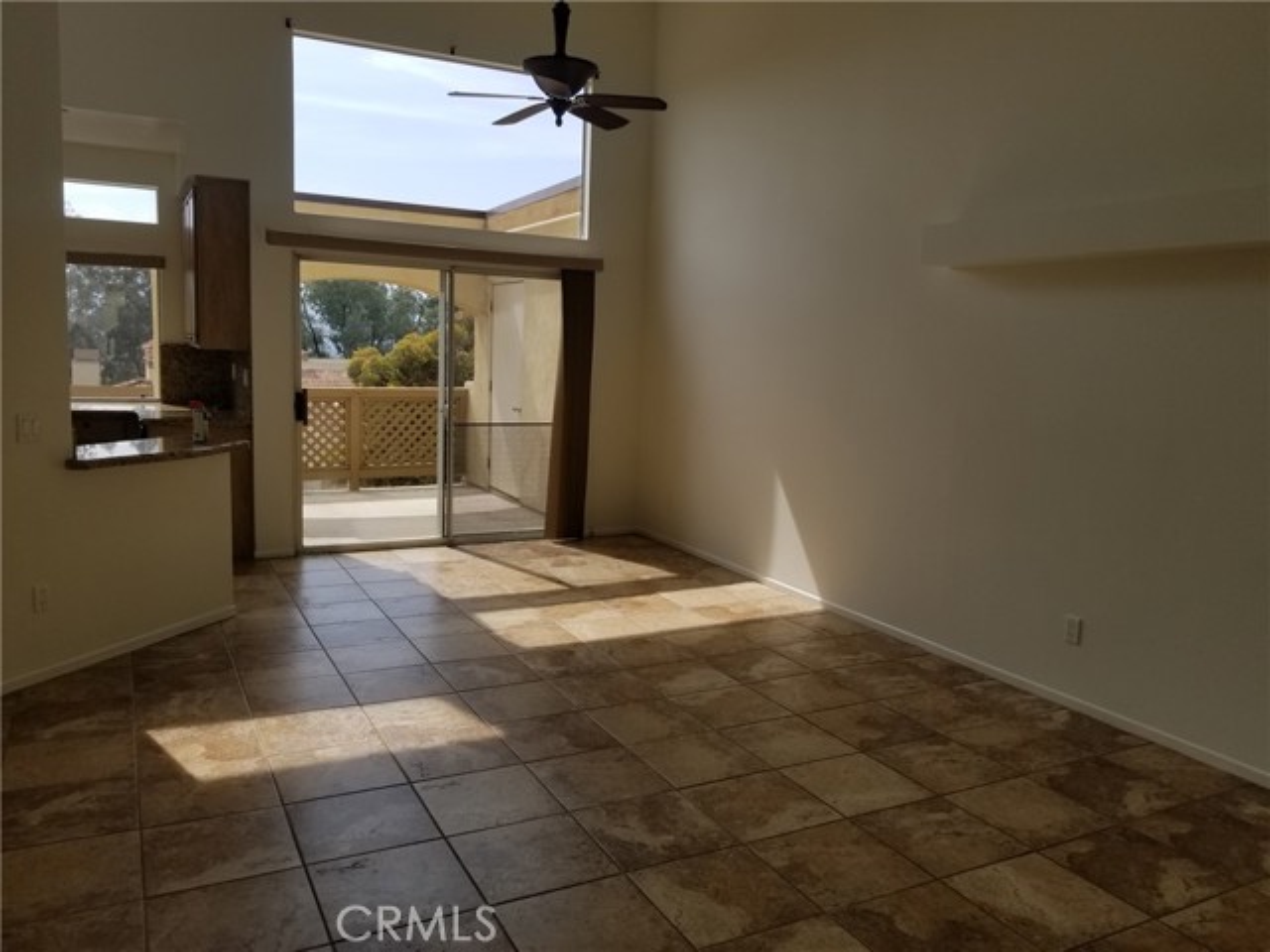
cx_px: 635
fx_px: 954
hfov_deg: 67.3
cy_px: 476
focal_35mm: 26
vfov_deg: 53.1
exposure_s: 1/2008
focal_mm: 4.25
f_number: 1.7
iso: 50
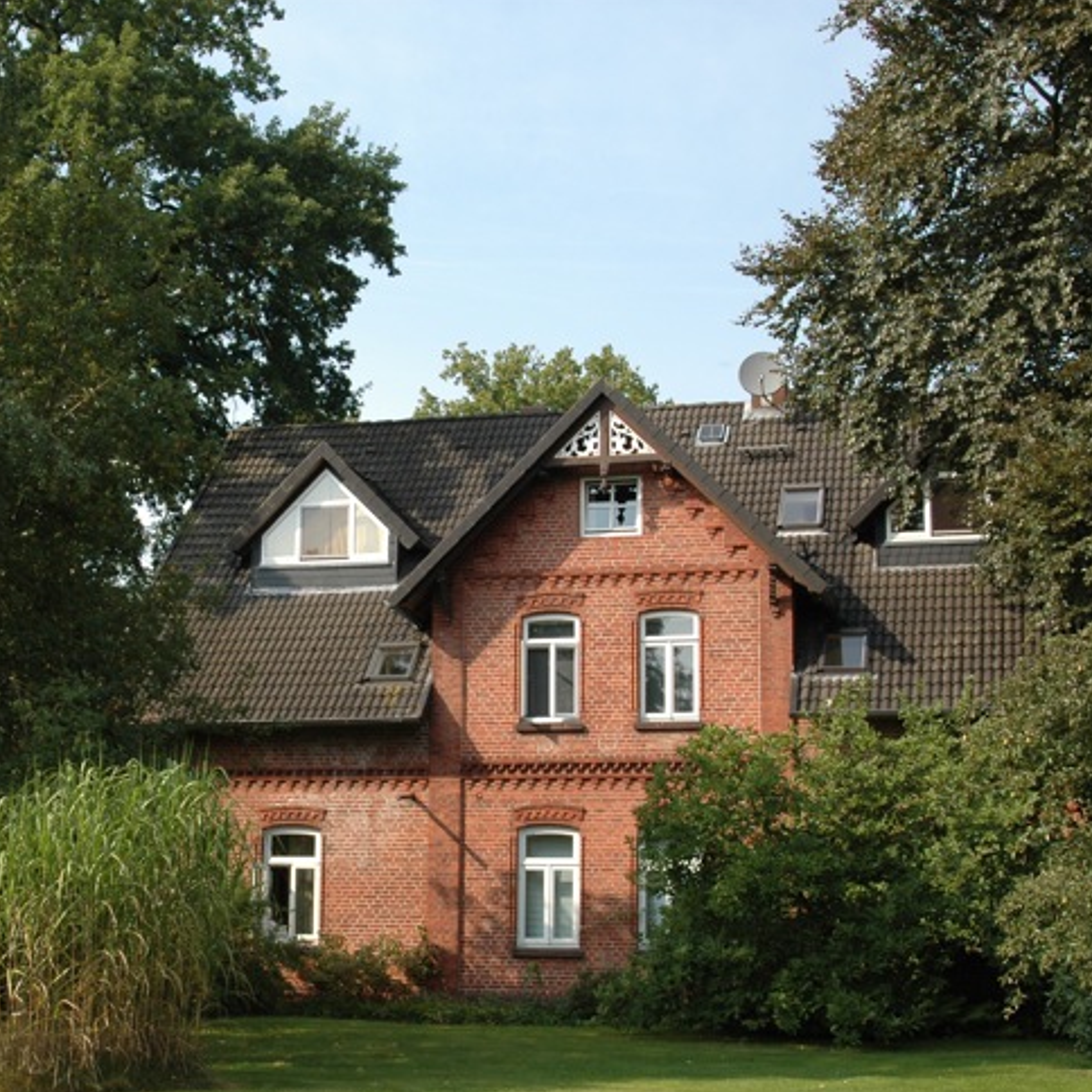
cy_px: 587
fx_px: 2106
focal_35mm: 59
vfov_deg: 29.1
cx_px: 320
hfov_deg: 28.8
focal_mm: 28
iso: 200
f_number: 8
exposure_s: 1/250
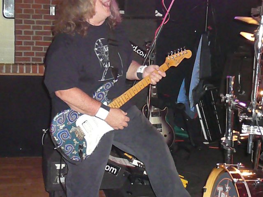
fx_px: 539
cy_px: 98
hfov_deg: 27.4
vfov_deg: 20.7
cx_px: 132
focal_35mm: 71
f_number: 3.7
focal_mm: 10.5
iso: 1600
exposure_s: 1/30
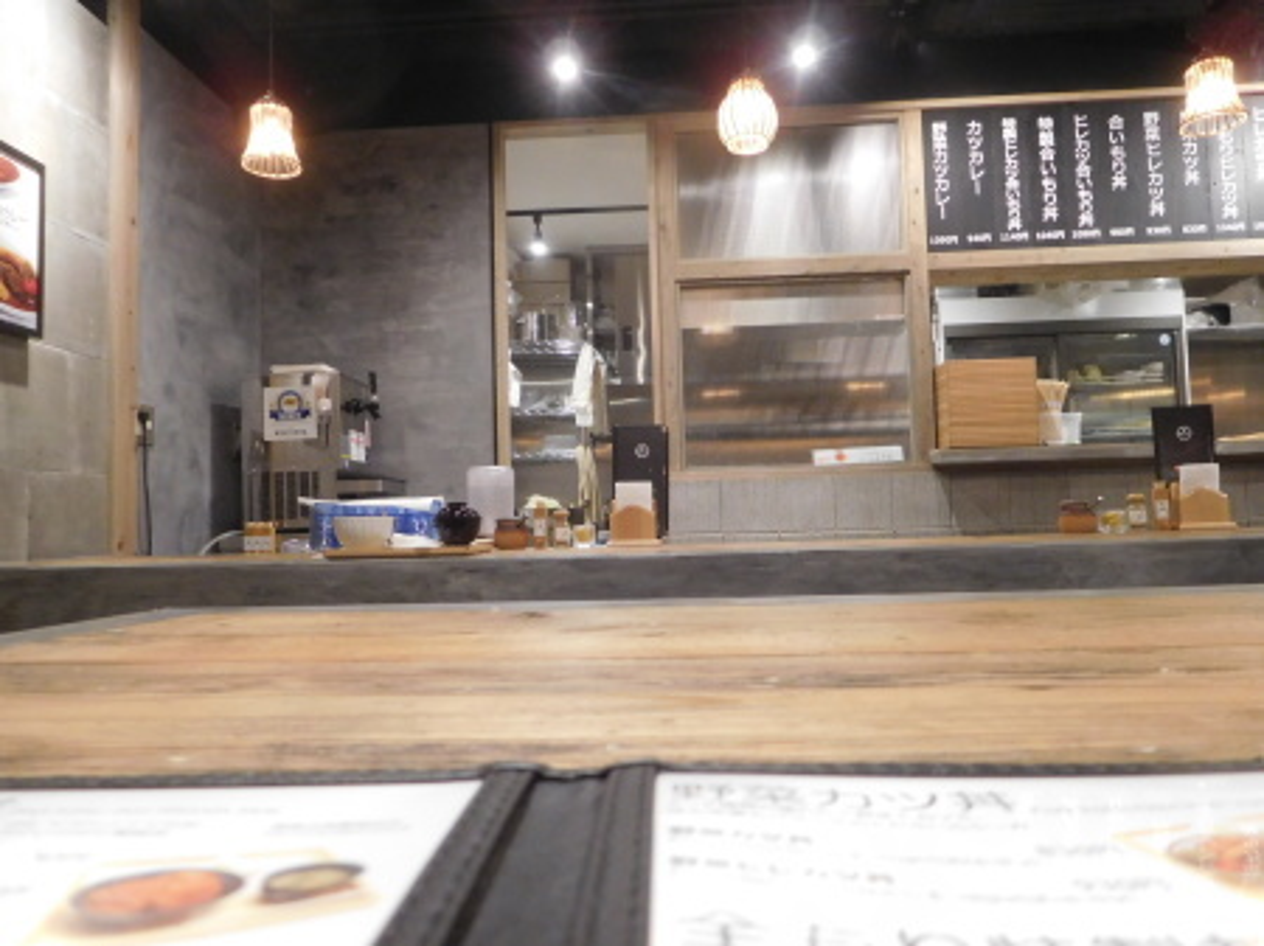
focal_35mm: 25
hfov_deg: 69.4
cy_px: 473
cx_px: 632
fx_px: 912
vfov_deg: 54.8
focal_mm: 4.5
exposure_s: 1/13
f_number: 3.4
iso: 400
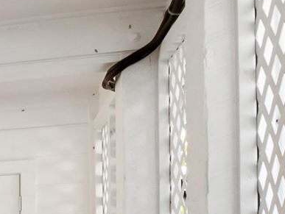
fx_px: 915
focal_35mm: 111
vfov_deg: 12.6
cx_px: -502
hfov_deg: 11.9
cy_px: 330
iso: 200
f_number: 7.1
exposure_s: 1/40
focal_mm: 7
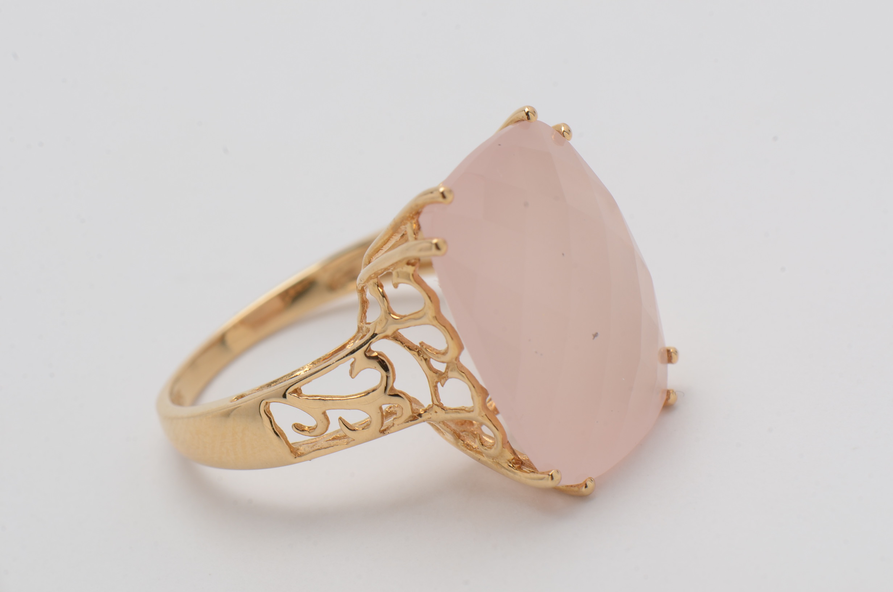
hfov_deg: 16.1
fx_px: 3156
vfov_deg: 10.7
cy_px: 296
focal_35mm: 128
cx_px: 446
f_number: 18
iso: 200
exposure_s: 1/125
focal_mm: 85
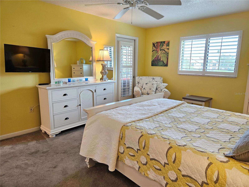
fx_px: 165
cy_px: 94
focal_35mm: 23
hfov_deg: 73.9
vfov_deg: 58.9
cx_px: 124
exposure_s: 1/120
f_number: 1.8
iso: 320
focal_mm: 5.4
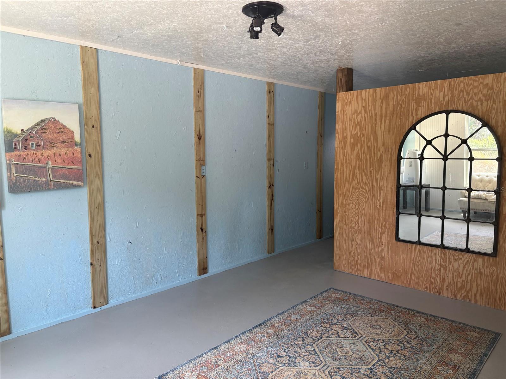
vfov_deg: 53.1
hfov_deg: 67.3
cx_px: 253
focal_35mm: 26
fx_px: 380
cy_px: 190
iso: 100
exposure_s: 1/120
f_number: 1.6
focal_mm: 5.96
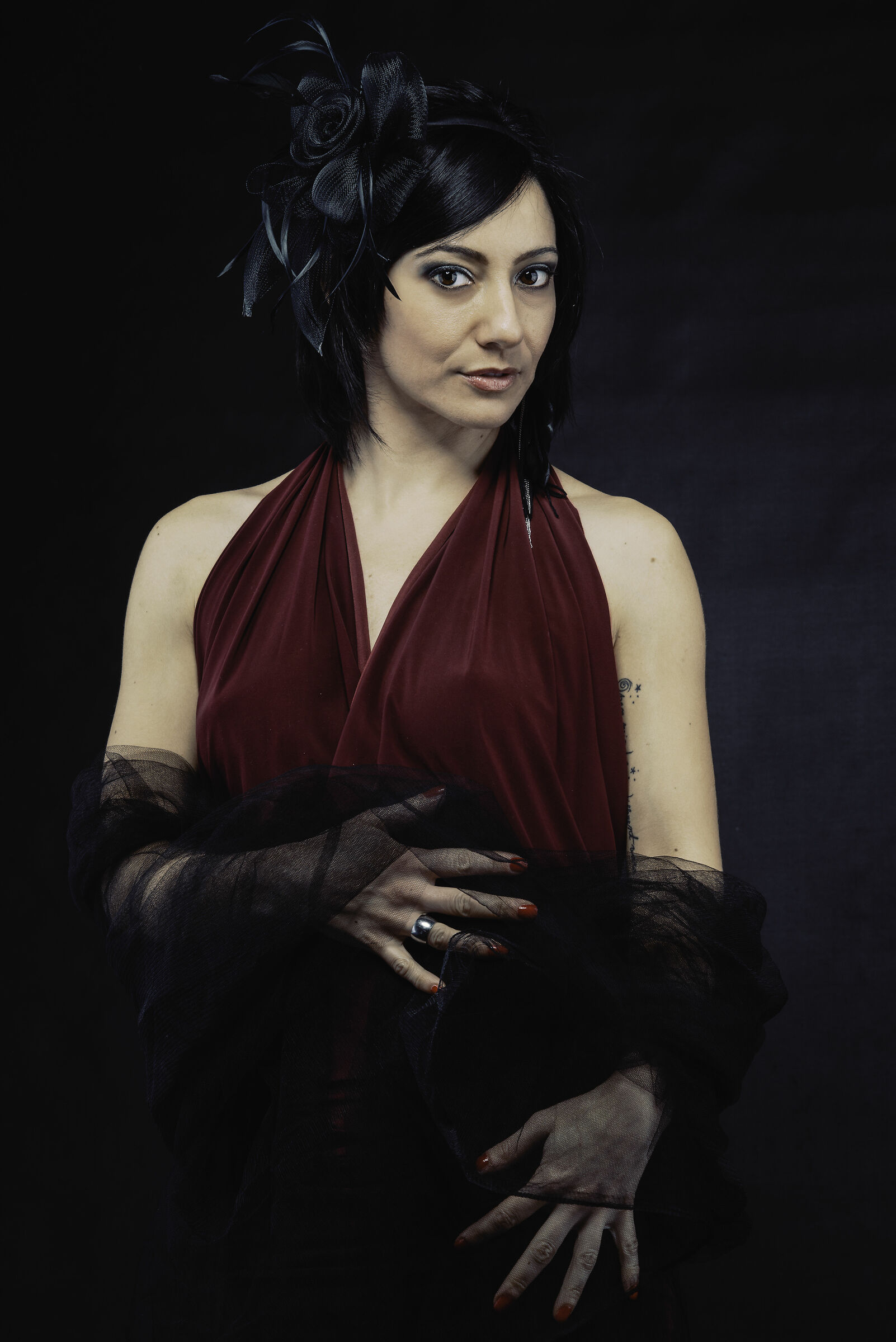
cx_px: 448
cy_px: 671
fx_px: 5035
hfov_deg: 10.2
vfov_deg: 15.2
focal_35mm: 135
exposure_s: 1/125
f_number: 14
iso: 100
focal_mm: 135
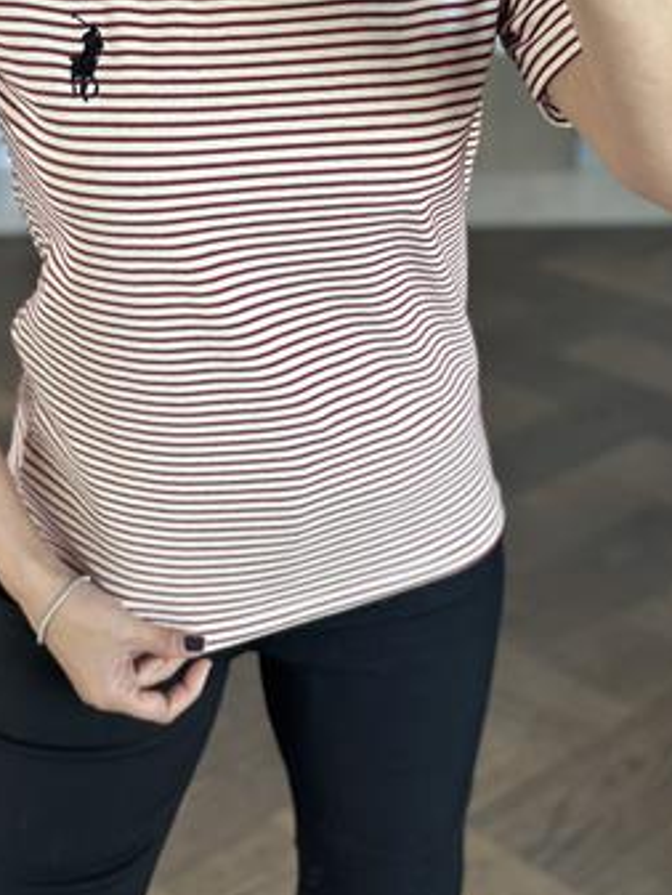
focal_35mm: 72
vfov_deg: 26.9
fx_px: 1862
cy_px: 311
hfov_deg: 20.4
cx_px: 234
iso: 125
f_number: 1.78
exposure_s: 1/67
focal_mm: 6.86
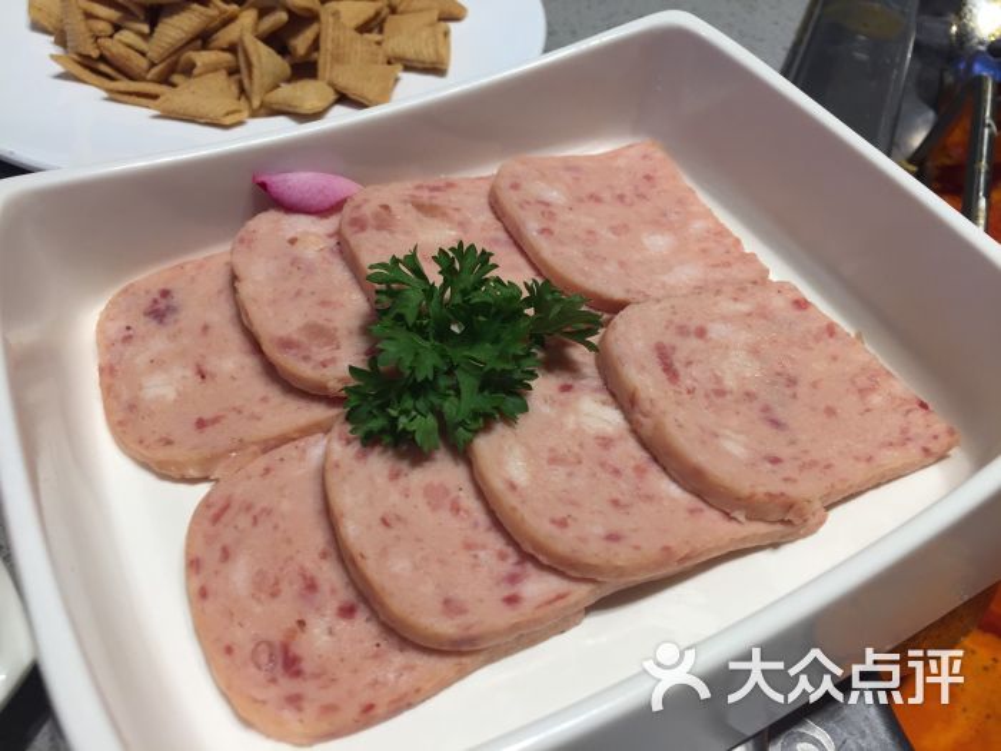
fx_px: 839
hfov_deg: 61.7
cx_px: 500
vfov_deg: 48.2
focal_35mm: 29
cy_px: 376
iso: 50
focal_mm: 4.15
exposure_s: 1/100
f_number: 2.2
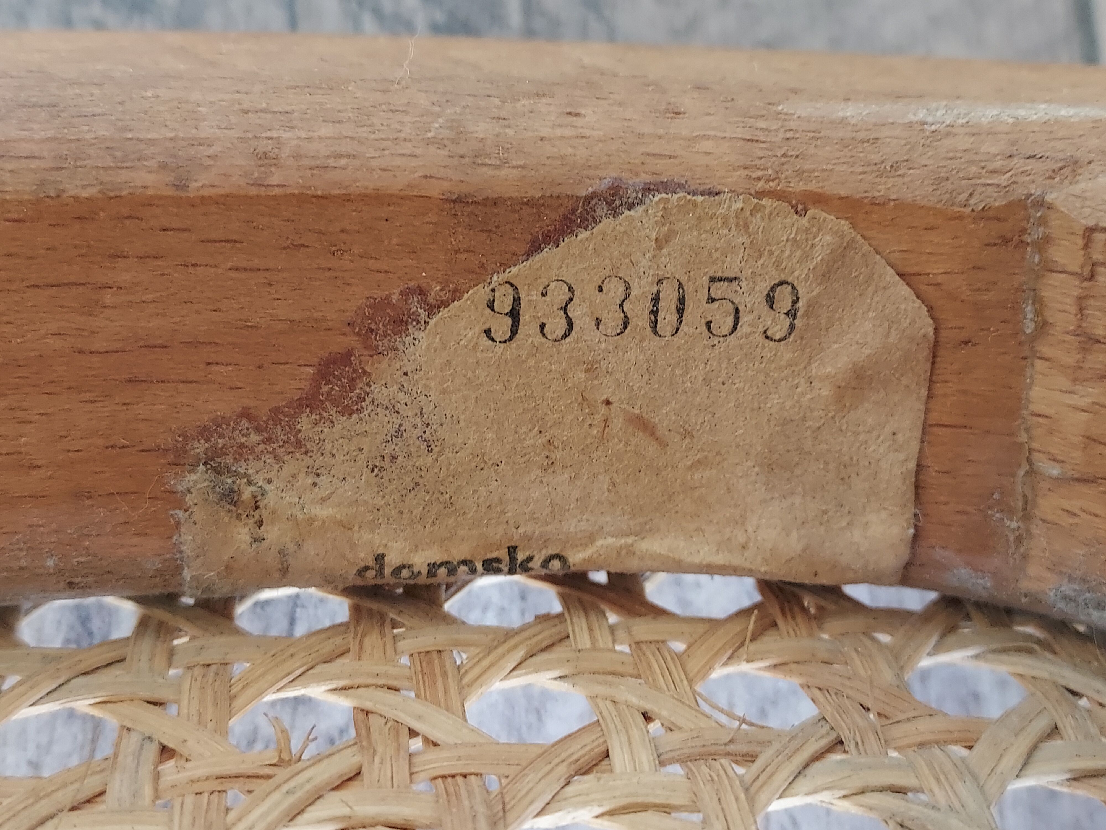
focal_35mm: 24
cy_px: 415
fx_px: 767
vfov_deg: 56.8
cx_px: 553
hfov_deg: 71.6
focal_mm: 4.6
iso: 320
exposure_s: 1/30
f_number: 1.8
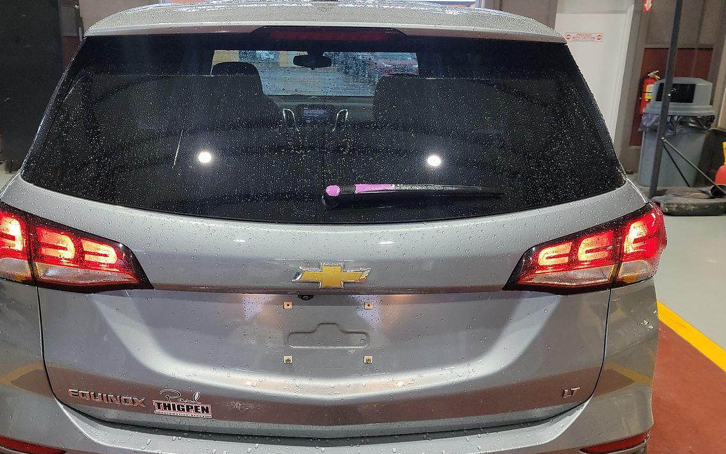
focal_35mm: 36
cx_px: 328
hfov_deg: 53.9
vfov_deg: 35.2
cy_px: 270
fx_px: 712
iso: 418
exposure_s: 1/59
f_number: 1.8
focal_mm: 6.7
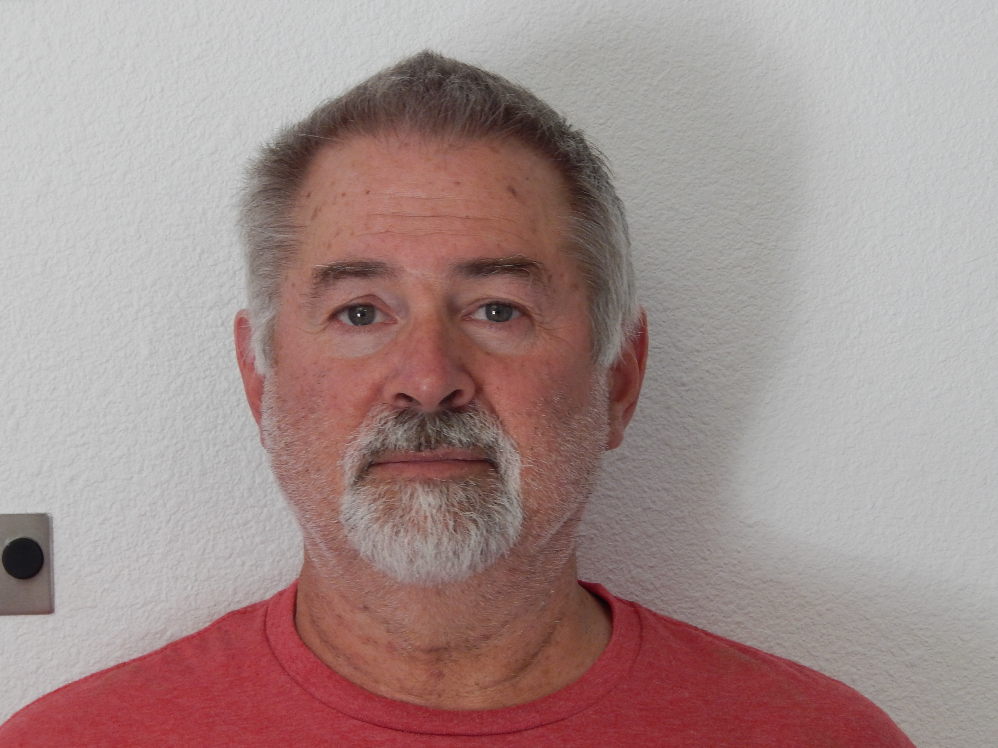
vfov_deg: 11.2
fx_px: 3806
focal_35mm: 132
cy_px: 436
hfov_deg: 14.9
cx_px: 419
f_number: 4.5
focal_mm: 18.7
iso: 200
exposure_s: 1/30
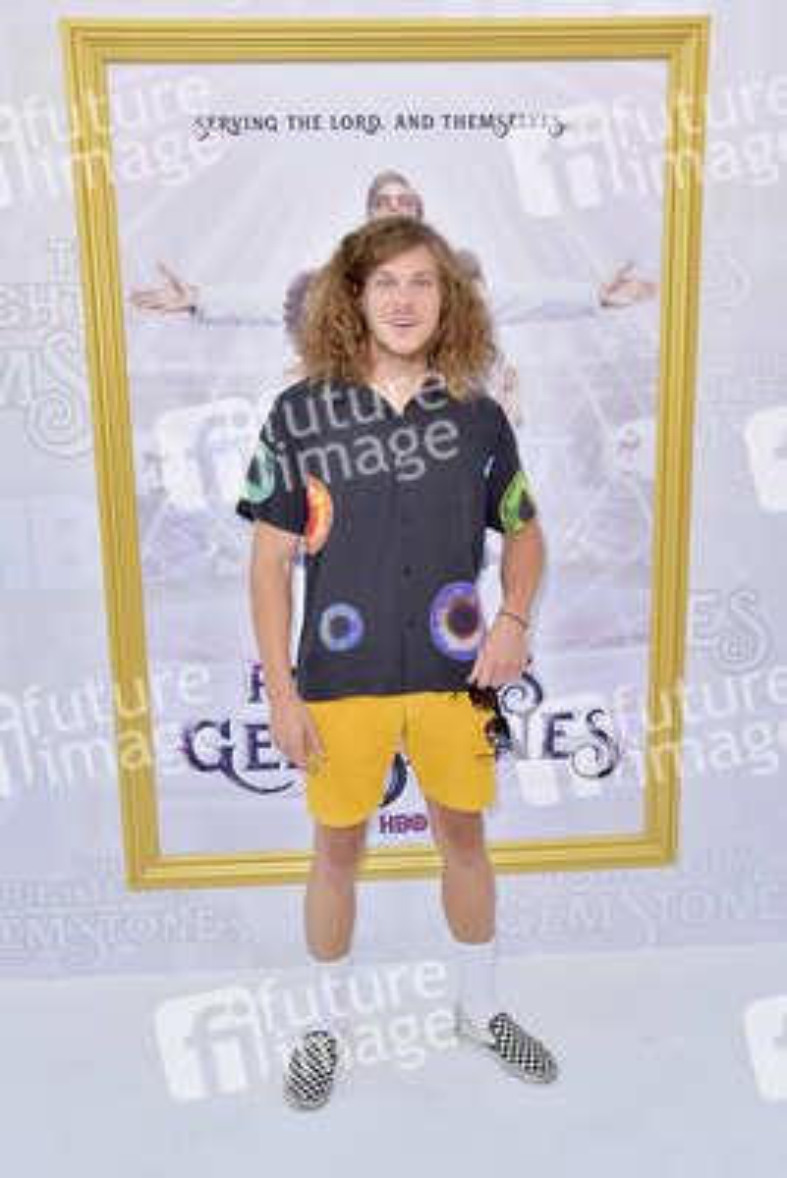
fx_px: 1147
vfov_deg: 54.4
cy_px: 589
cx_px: 394
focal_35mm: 35
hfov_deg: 37.9
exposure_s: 1/250
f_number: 7.1
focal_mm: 35
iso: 320
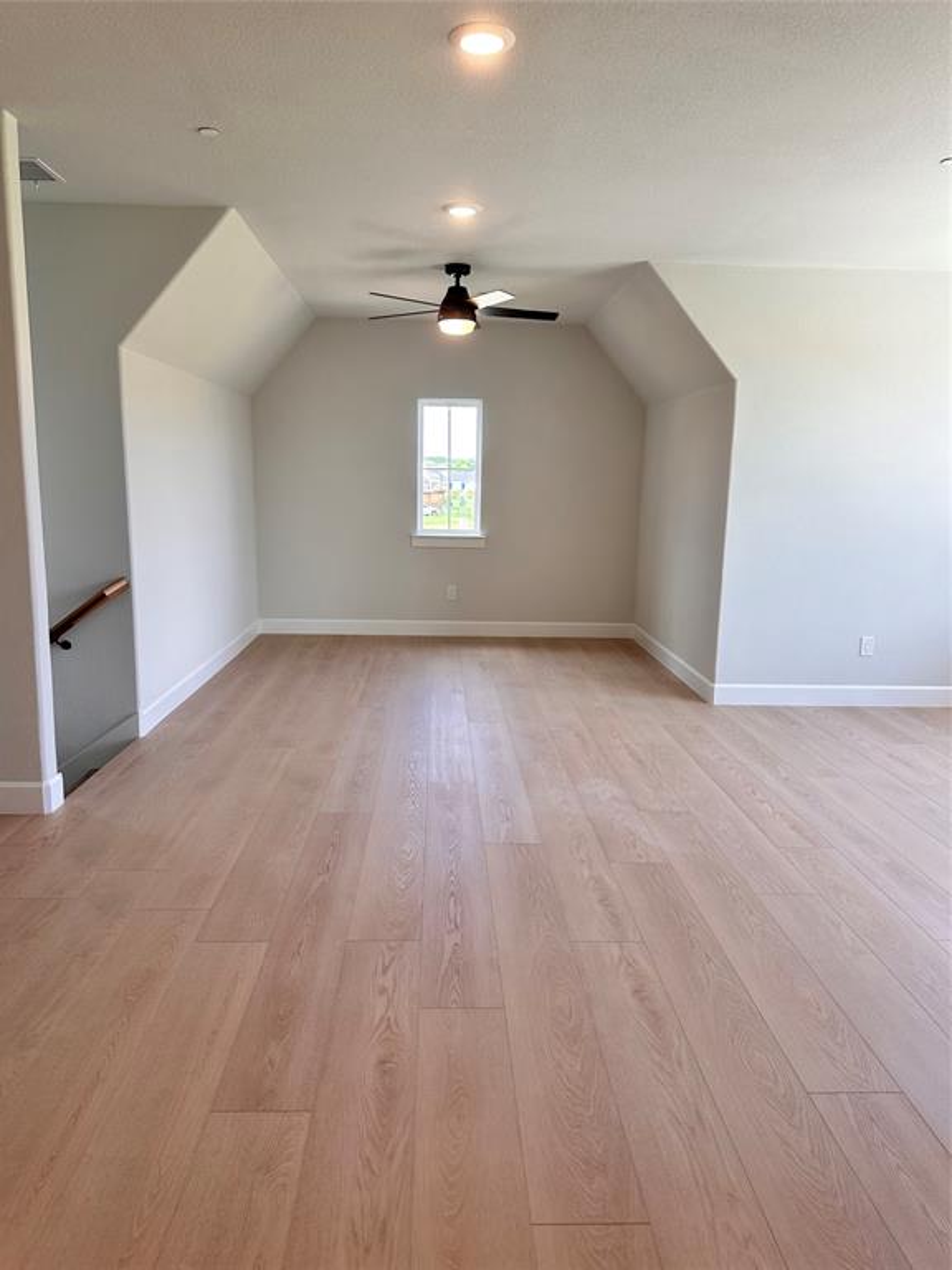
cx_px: 476
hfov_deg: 56.8
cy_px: 635
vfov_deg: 71.6
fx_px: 880
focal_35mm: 24
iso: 80
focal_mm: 6.86
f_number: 1.78
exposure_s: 1/187
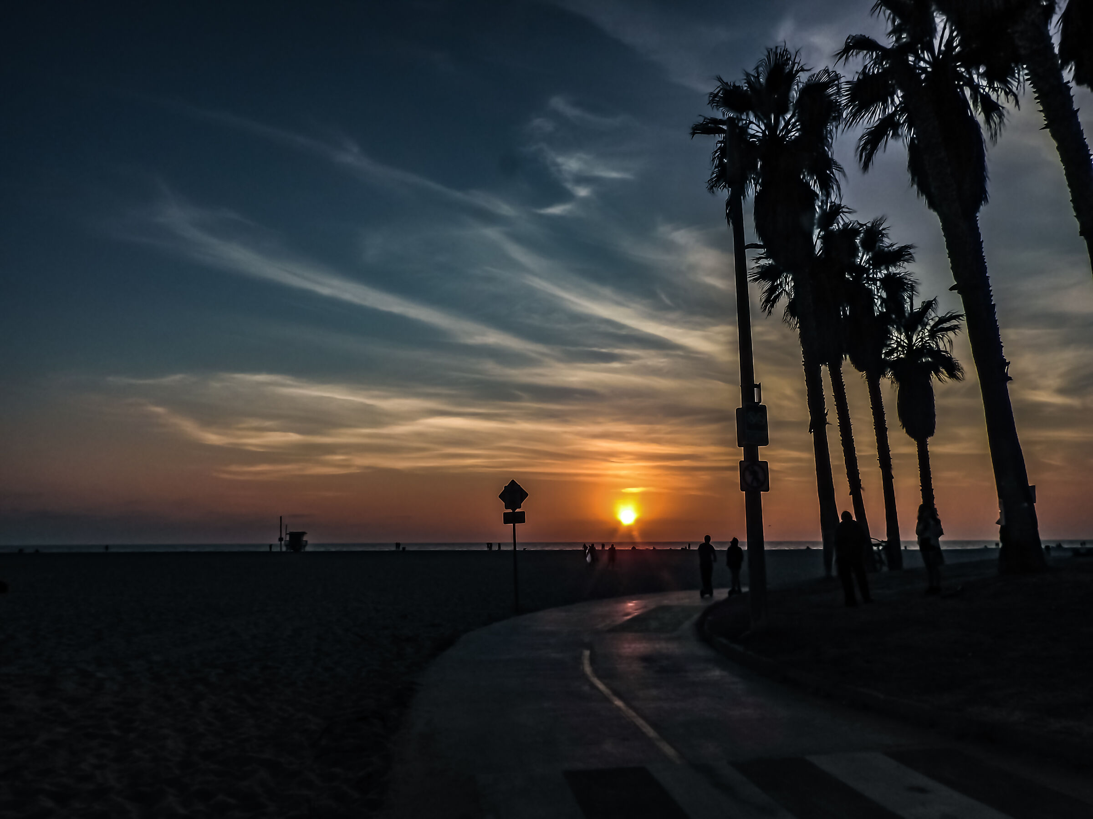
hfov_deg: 71.6
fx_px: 758
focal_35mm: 24
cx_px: 546
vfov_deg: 56.8
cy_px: 410
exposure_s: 1/500
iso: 100
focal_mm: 4.3
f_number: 6.7
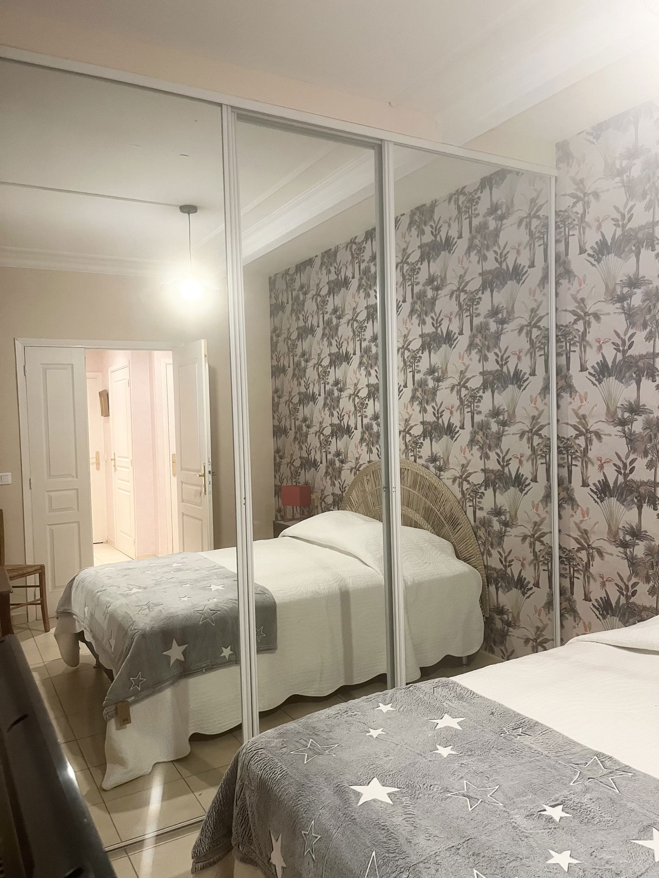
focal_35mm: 26
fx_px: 660
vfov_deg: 67.3
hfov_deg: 53.1
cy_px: 439
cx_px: 330
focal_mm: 5.1
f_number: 1.6
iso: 250
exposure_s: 1/50
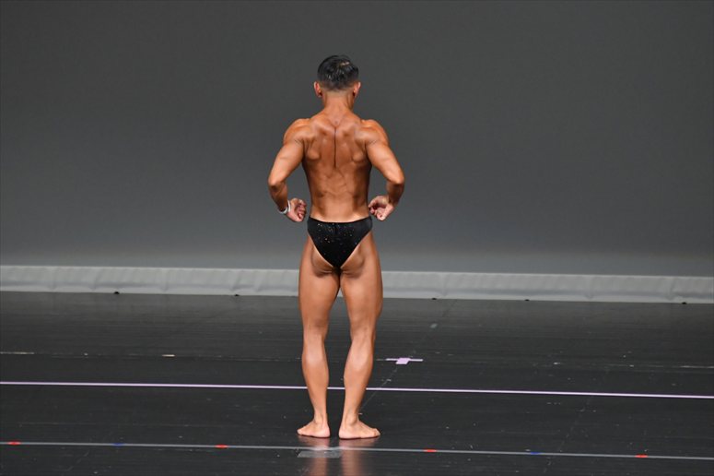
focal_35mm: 345
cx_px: 357
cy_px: 238
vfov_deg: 4.0
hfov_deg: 6.0
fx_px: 6839
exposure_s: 1/400
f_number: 5.6
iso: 4000
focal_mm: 230
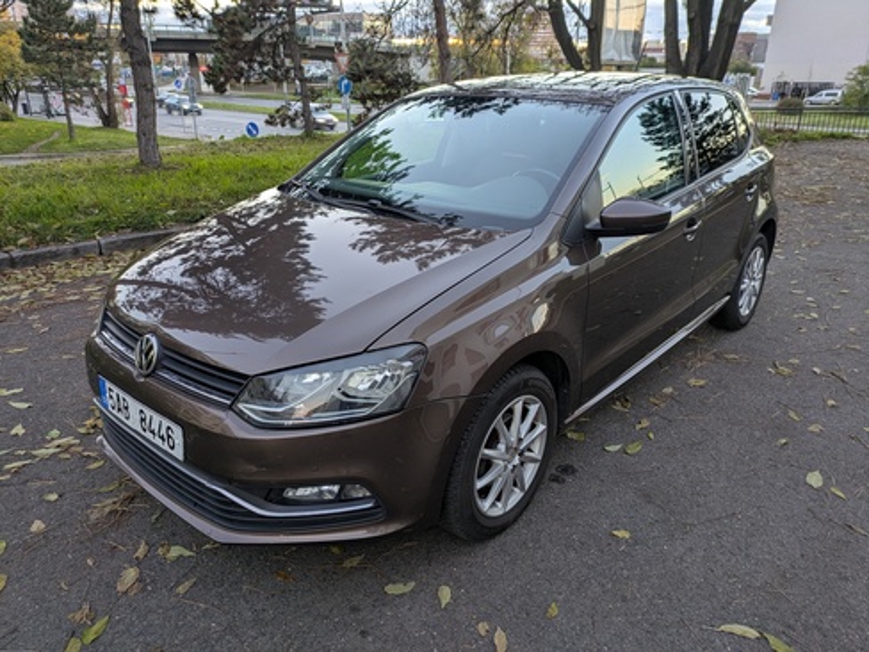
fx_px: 628
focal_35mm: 25
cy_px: 326
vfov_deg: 54.9
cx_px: 434
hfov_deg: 69.4
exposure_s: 1/33.3
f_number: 1.89
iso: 52
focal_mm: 5.43
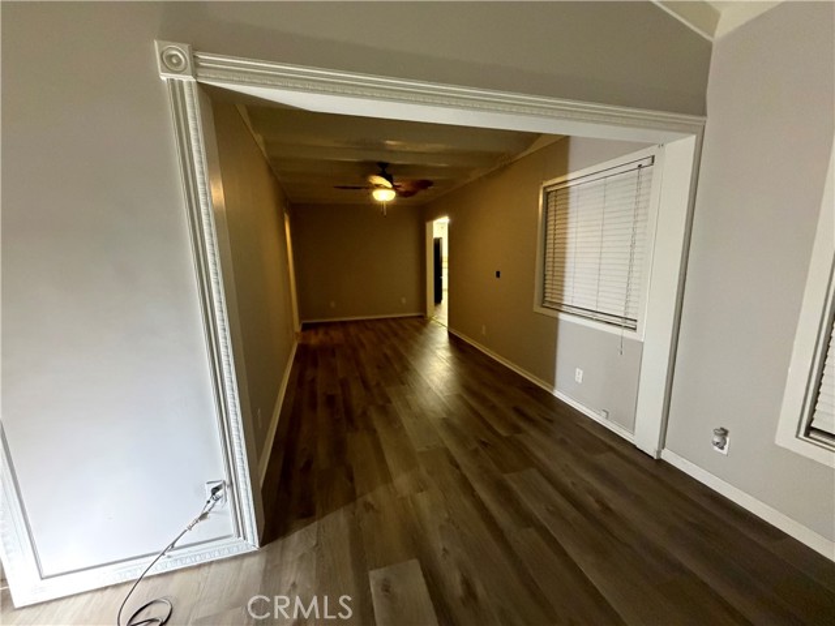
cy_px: 313
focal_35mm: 14
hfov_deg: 102.1
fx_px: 338
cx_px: 418
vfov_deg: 85.7
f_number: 2.2
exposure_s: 1/60
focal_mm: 2.22
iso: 800
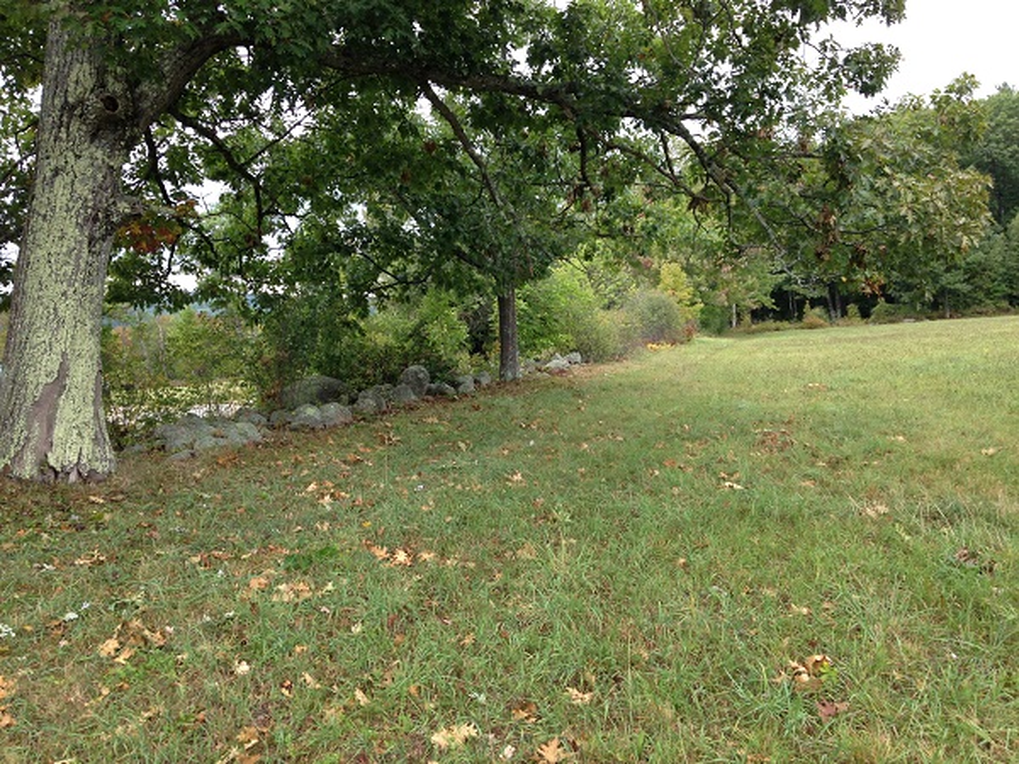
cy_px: 382
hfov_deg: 55.4
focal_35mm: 33
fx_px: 971
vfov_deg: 42.9
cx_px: 510
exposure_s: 1/120
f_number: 2.4
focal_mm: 4.12
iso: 80
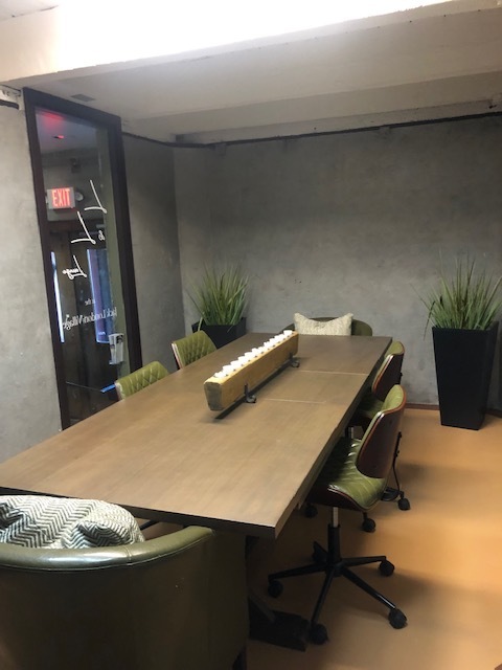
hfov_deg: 49.7
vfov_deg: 63.4
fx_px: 541
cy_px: 335
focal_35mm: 28
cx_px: 251
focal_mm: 4
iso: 80
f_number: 1.8
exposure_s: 1/6
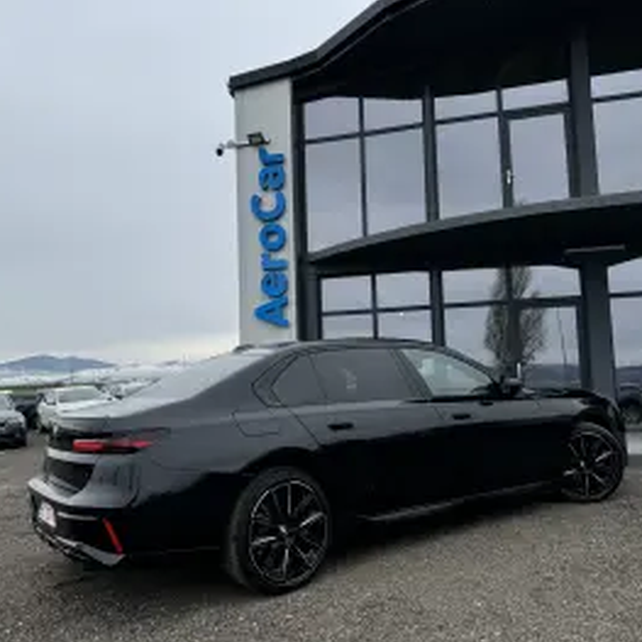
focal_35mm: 29
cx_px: 298
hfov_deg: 55.6
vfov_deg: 55.6
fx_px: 609
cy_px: 327
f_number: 1.78
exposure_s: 1/1172
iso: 80
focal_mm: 6.76
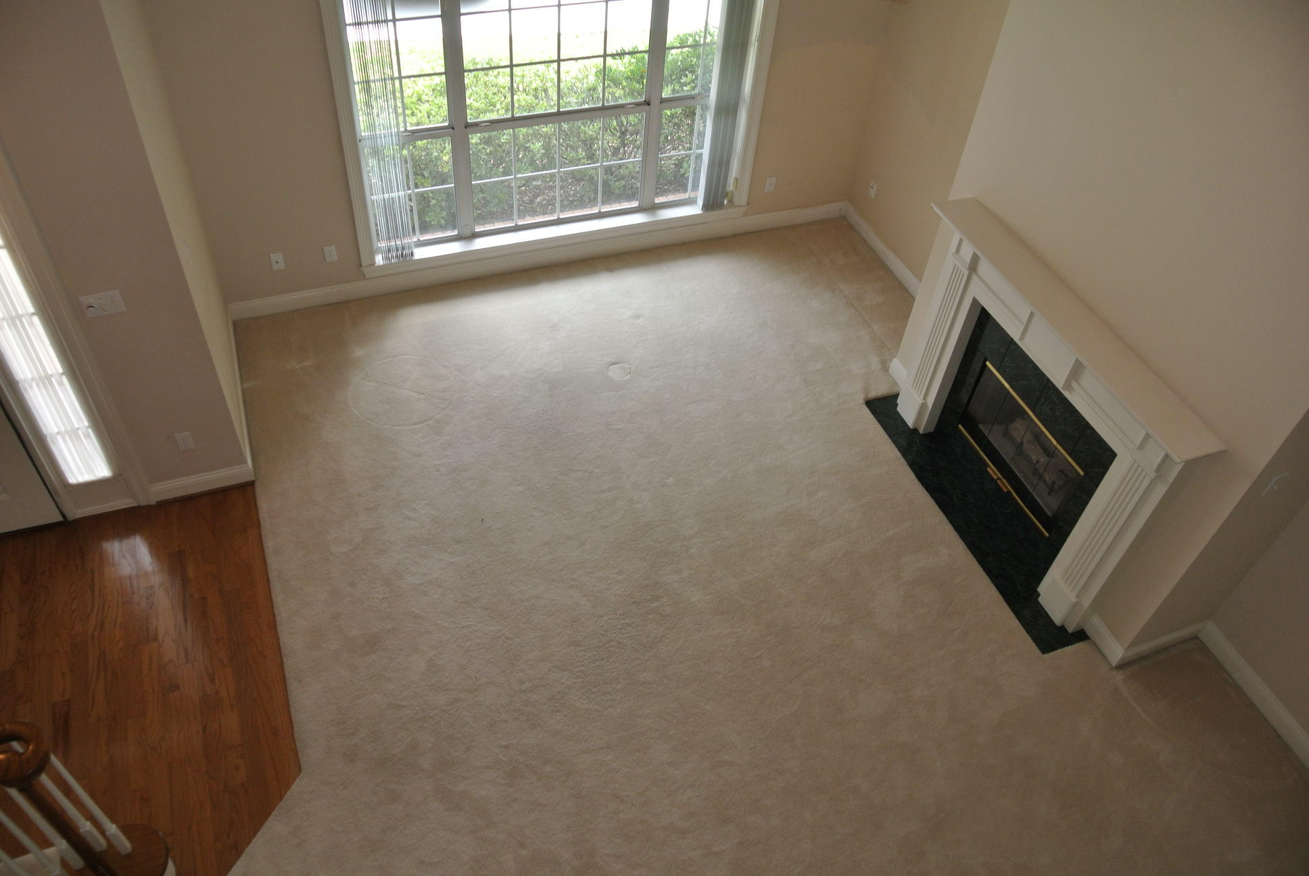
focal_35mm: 27
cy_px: 438
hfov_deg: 67.3
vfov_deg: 48.0
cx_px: 654
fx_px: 983
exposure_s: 1/60
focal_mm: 10
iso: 200
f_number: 4.5
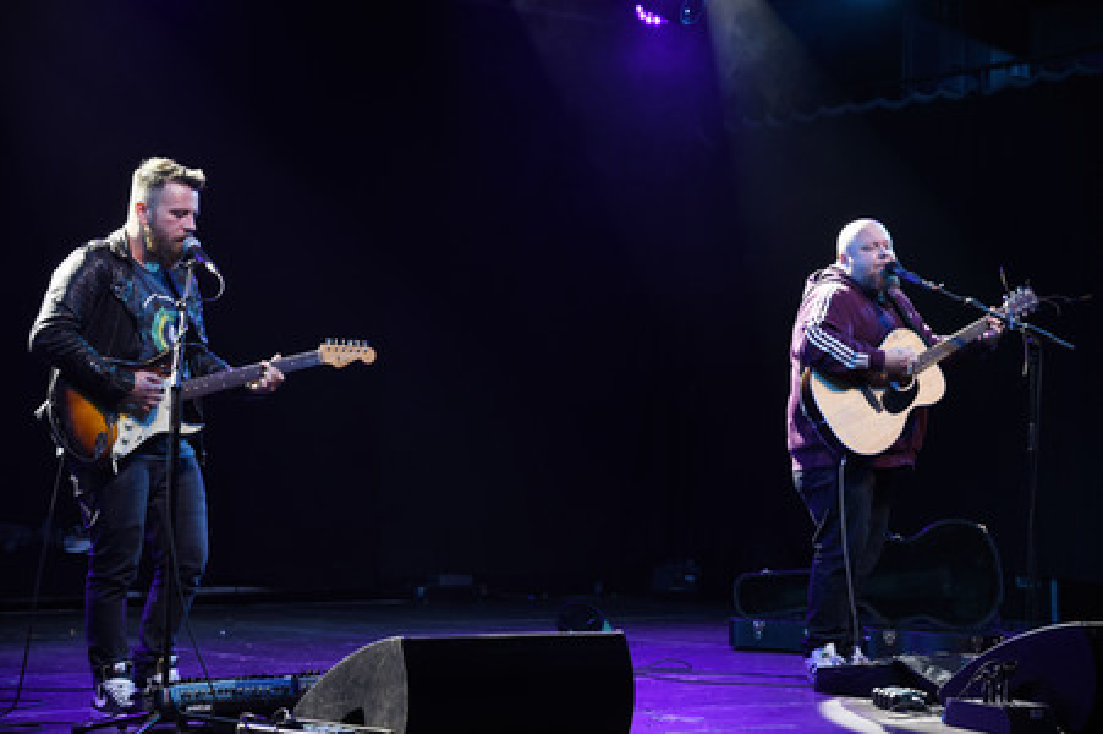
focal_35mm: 78
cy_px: 367
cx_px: 552
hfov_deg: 26.0
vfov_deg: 17.5
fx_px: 2388
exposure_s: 1/80
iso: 320
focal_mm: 78
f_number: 5.6
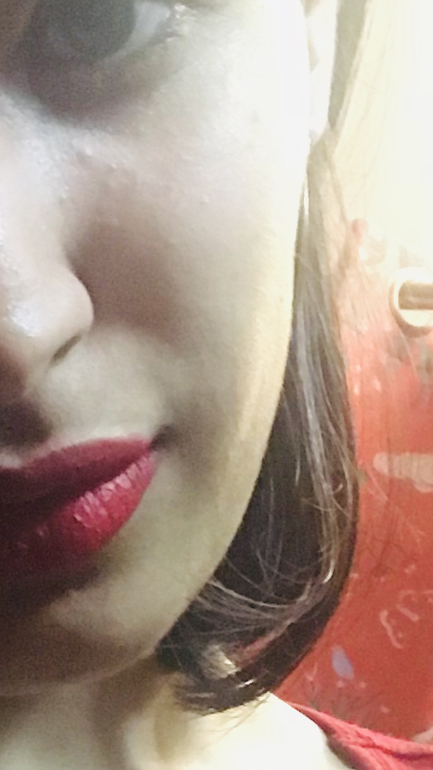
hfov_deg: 12.3
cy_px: 840
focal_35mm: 98
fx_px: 2001
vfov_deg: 20.8
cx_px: 192
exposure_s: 1/17
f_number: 2.2
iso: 640
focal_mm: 2.87
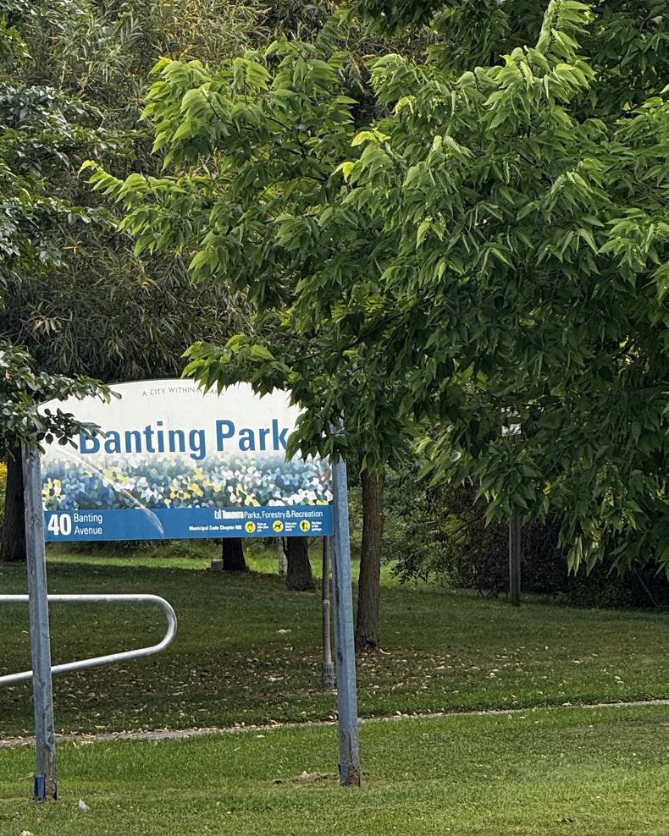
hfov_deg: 6.5
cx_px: 161
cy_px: 339
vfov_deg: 8.1
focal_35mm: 239
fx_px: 5917
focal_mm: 15.66
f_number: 2.8
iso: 50
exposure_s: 1/140
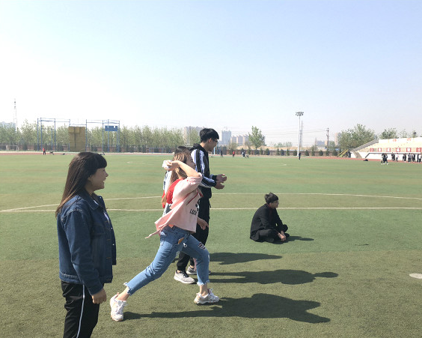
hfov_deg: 57.0
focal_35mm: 31
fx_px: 387
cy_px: 179
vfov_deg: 47.1
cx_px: 238
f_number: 1.8
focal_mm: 4
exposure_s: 1/2024
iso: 20
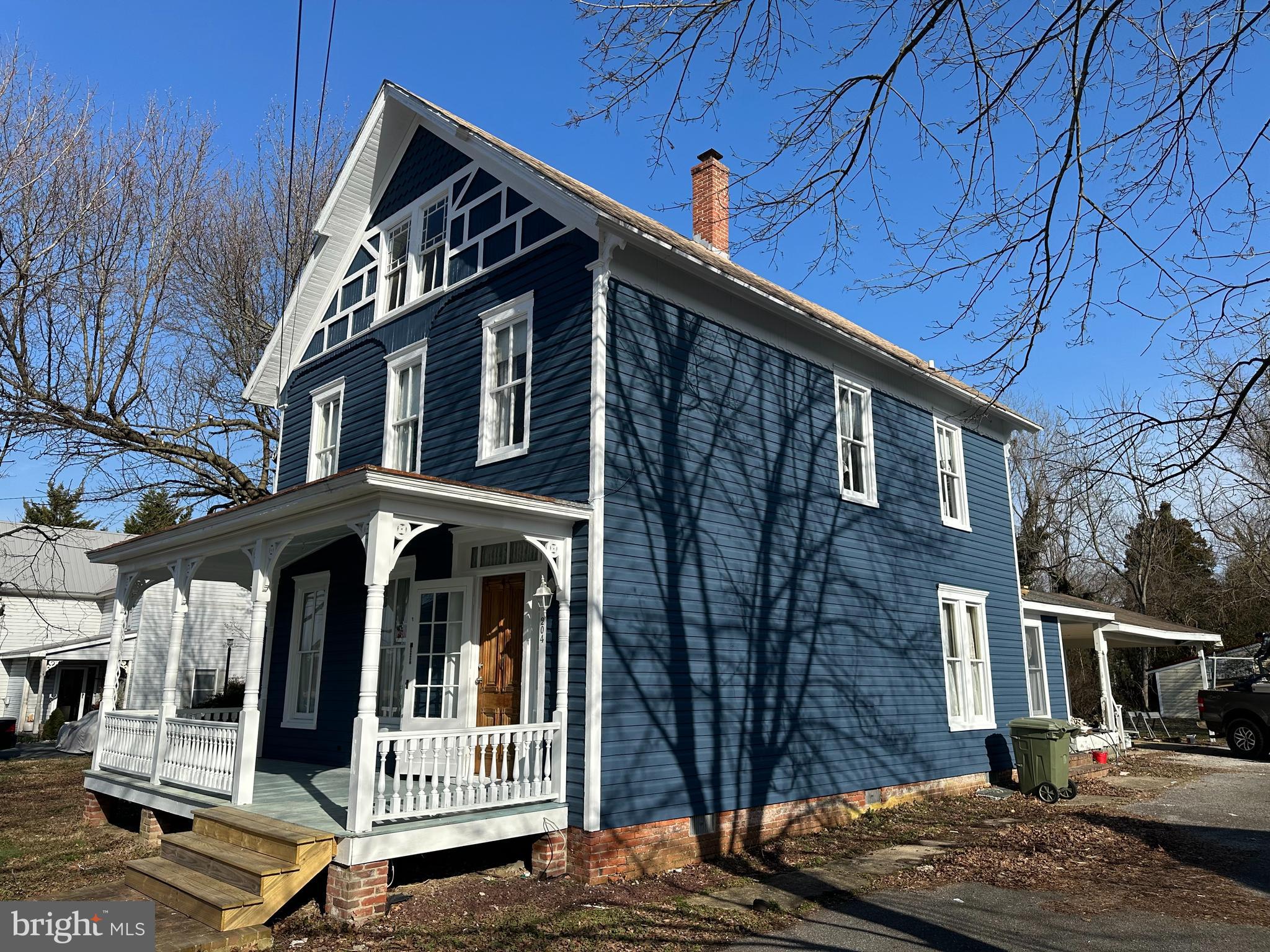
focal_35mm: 24
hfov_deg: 71.6
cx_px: 635
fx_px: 881
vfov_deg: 56.8
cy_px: 476
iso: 80
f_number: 1.78
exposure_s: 1/4545
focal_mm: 6.86
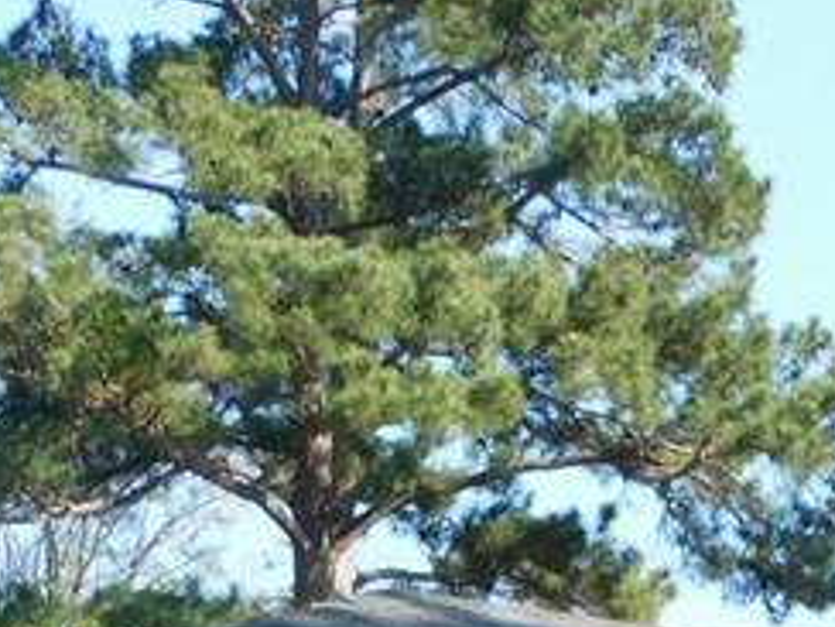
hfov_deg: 10.2
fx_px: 4559
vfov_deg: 7.5
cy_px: 1278
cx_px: 1129
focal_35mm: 189
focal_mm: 8
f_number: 3.7
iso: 125
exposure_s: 1/320
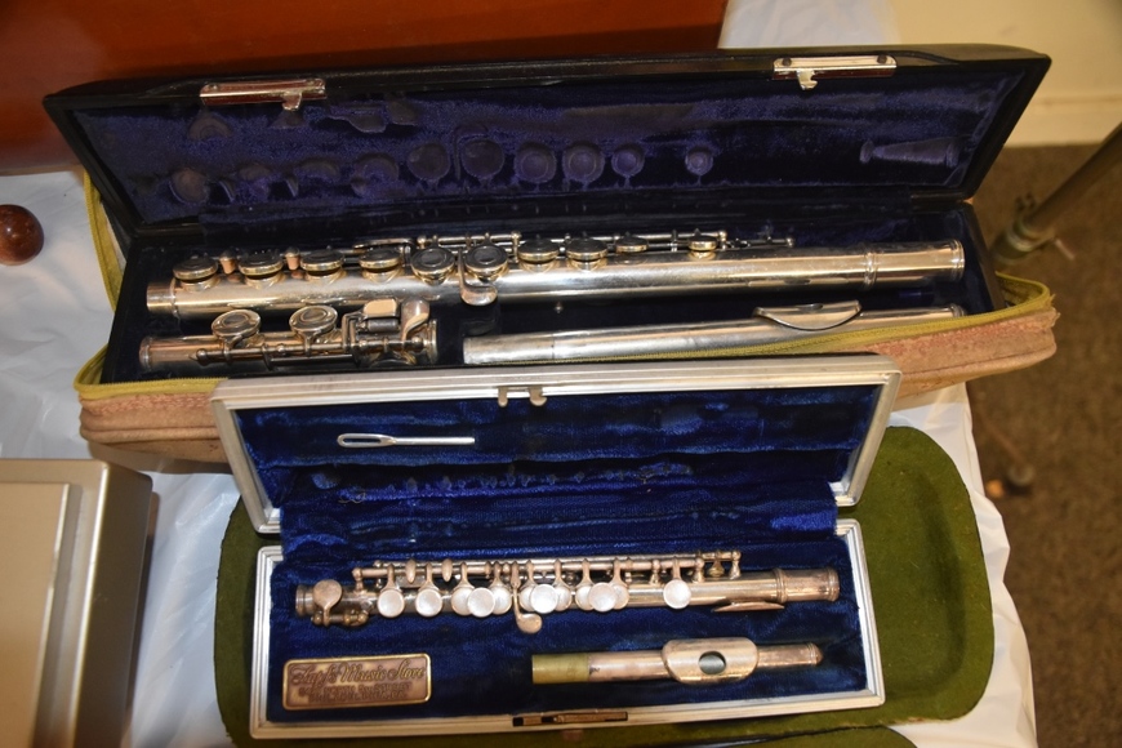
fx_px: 841
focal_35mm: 27
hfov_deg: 67.4
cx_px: 561
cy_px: 374
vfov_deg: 47.9
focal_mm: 18
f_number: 3.5
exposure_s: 1/60
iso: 2000
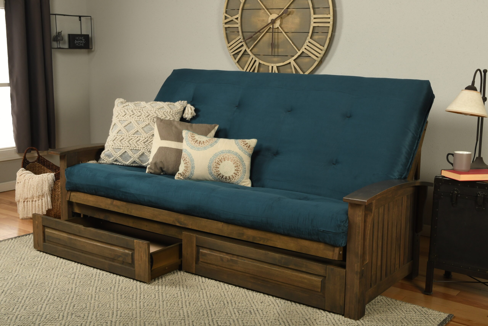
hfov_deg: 42.3
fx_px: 630
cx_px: 244
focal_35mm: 46
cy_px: 163
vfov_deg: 28.9
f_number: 16
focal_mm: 31
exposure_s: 1/250
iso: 400
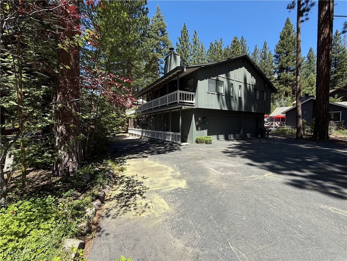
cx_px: 174
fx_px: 140
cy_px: 130
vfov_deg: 85.7
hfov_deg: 102.1
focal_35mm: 14
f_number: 2.2
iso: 50
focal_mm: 2.22
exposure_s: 1/985
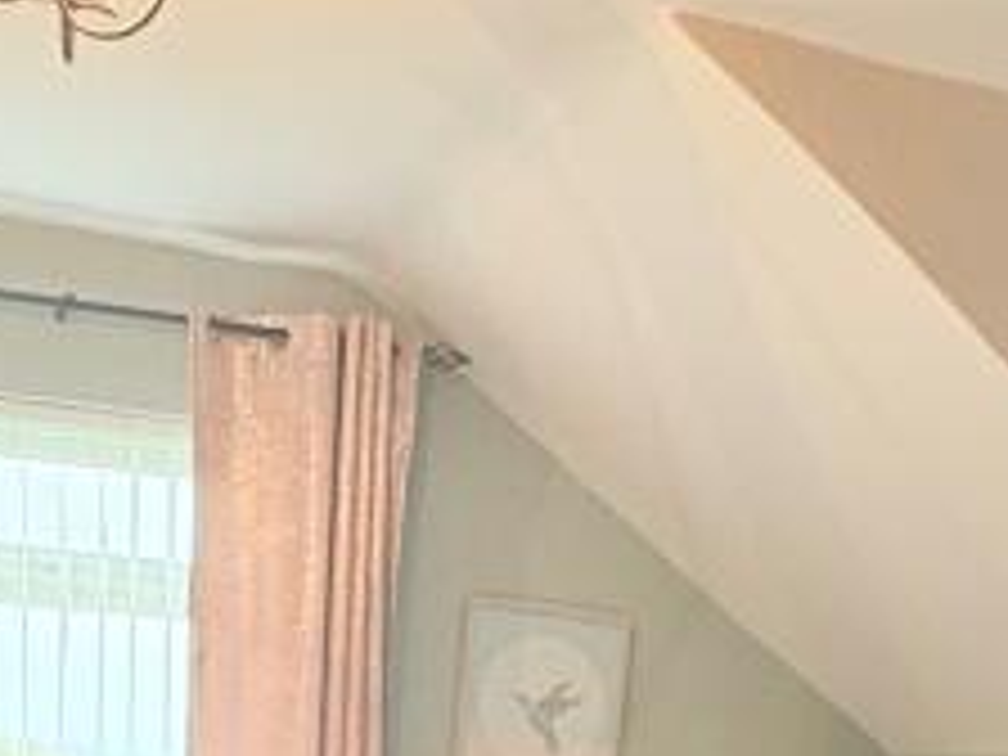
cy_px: 1206
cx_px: 472
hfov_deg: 30.3
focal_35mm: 64
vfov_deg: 19.3
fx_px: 1864
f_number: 2.2
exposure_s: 1/100
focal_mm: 2.22
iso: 400
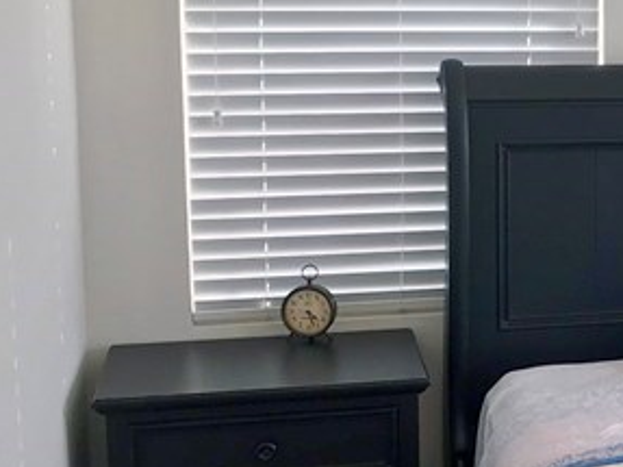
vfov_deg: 14.8
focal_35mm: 100
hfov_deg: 18.0
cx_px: 860
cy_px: 165
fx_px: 1799
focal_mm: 3.99
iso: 20
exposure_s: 1/171
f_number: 1.8
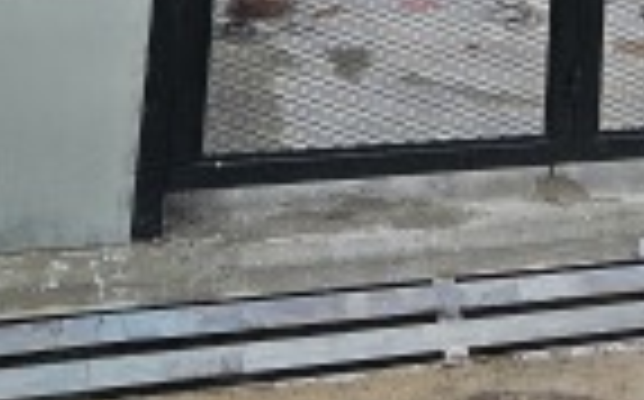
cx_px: 610
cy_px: -364
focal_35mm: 59
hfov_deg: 32.4
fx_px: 1034
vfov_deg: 17.1
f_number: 2.2
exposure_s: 1/244
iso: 40
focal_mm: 1.74
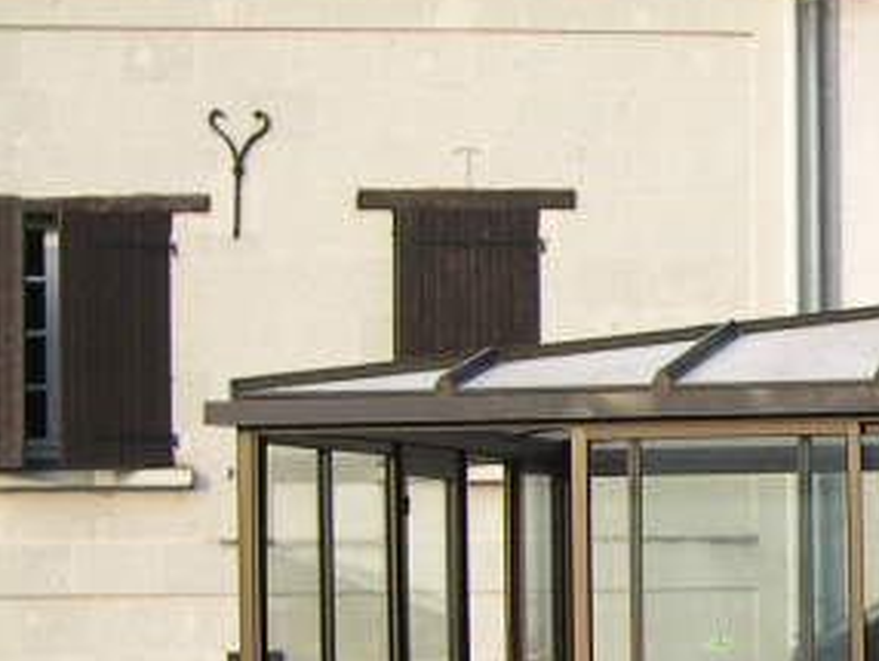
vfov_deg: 10.9
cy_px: 544
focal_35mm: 136
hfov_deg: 13.8
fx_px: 3456
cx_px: 1251
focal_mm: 8
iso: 100
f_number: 2.8
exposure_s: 1/185
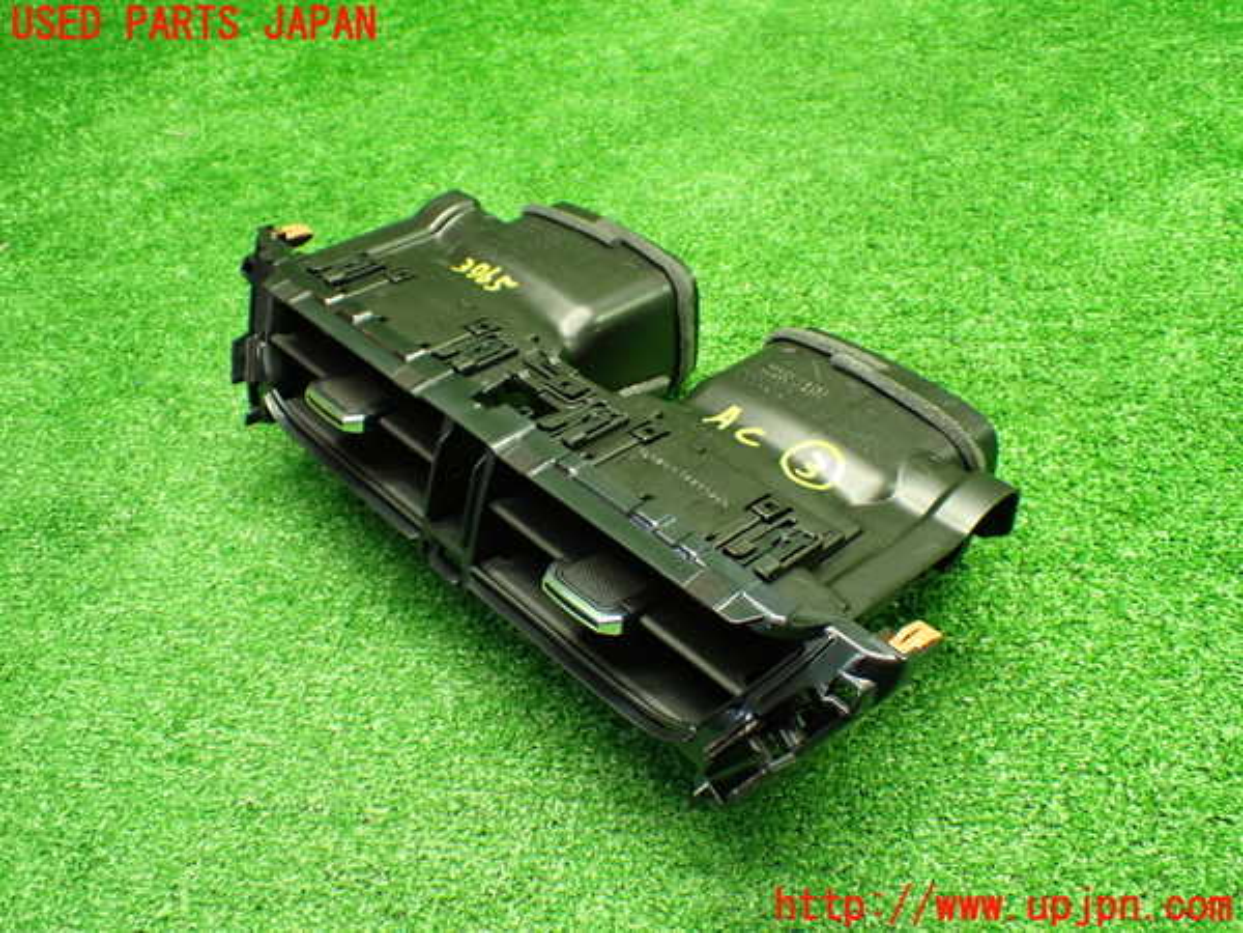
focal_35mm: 36
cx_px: 622
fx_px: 1293
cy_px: 466
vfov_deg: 39.7
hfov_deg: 51.4
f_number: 2.5
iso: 800
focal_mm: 6.37
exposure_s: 1/50
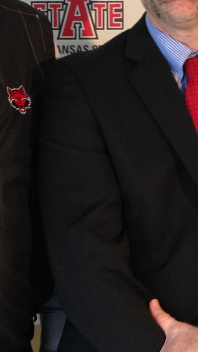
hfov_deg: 12.6
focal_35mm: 96
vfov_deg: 22.1
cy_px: 101
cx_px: 140
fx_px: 895
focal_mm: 4.12
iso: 125
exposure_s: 1/20
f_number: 2.4
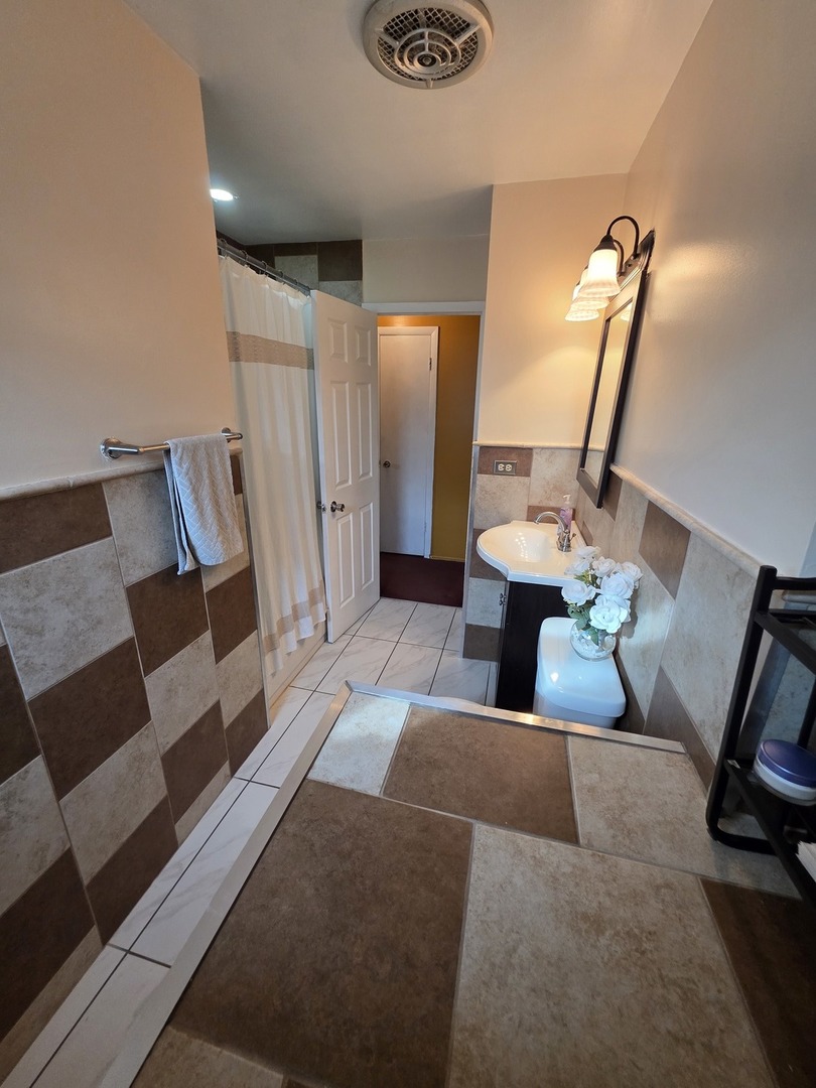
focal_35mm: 13
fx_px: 409
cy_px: 544
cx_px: 408
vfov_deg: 106.2
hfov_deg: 89.9
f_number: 1.9
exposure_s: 1/120
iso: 250
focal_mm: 2.2
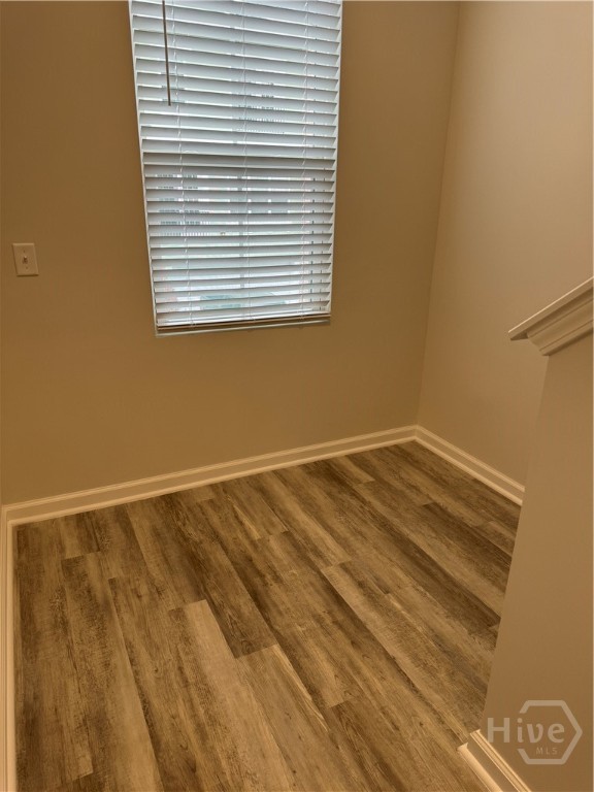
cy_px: 396
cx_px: 297
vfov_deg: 71.6
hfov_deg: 56.8
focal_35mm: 24
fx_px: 549
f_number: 1.78
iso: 125
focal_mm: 6.76
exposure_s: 1/120
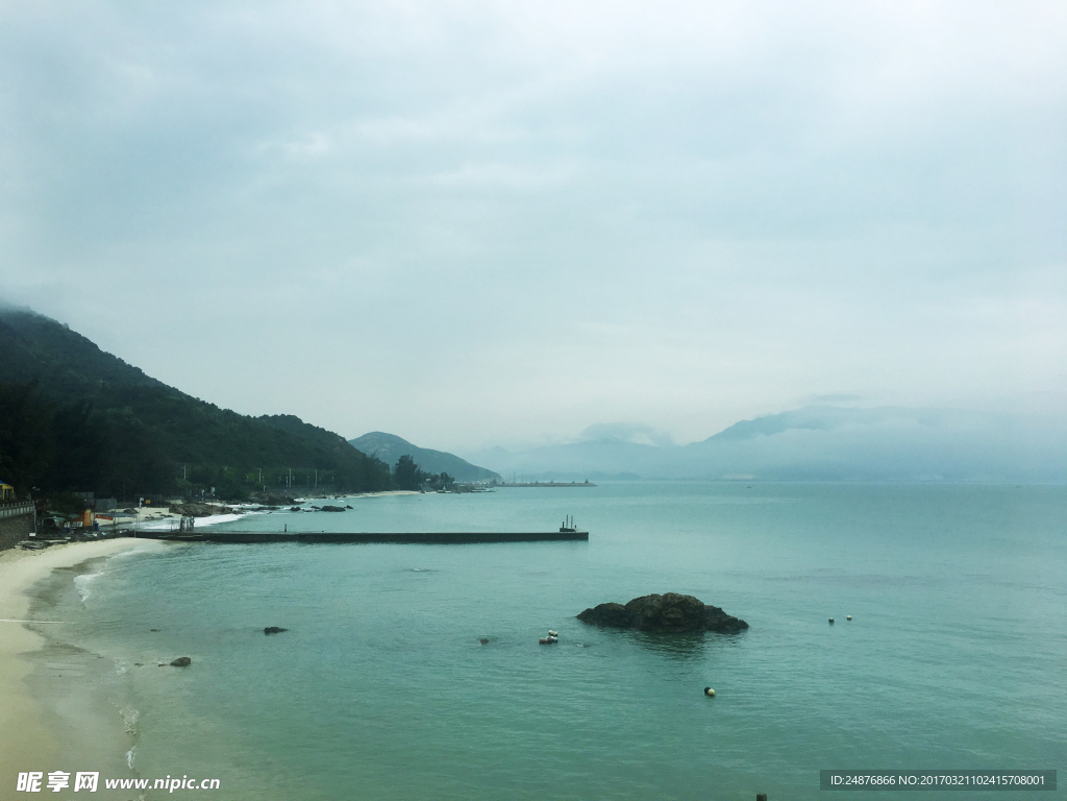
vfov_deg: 48.2
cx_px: 534
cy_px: 400
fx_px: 894
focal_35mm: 29
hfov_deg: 61.7
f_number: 2.2
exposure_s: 1/712
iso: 25
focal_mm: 4.15
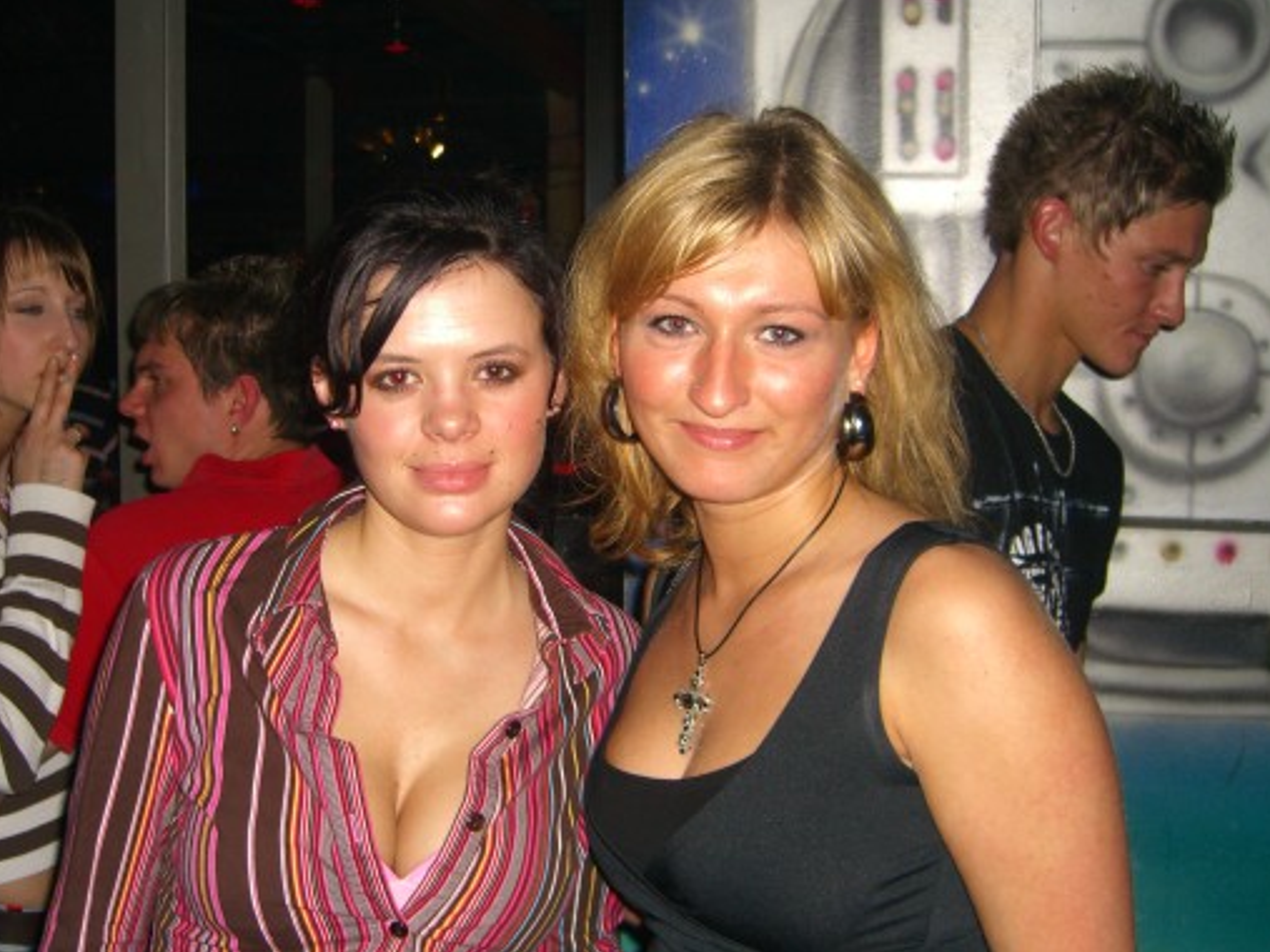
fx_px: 1651
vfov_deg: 32.2
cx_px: 534
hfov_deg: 42.0
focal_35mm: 45
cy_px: 476
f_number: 2.8
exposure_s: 1/60
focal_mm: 7.9
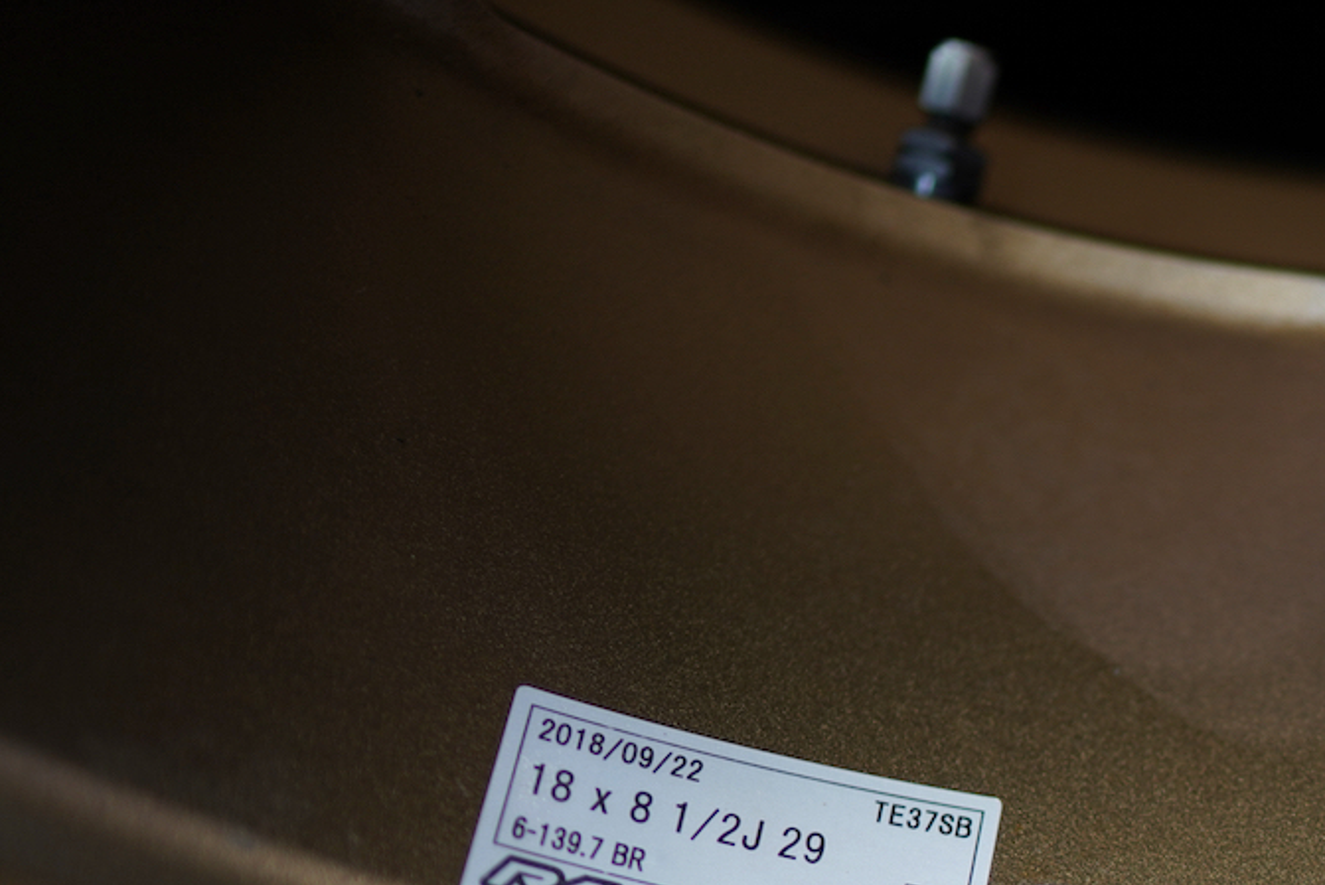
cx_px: 1347
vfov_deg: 18.2
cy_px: 895
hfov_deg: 26.1
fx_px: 2688
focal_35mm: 73
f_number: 1.4
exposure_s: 1/40
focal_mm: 35
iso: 250
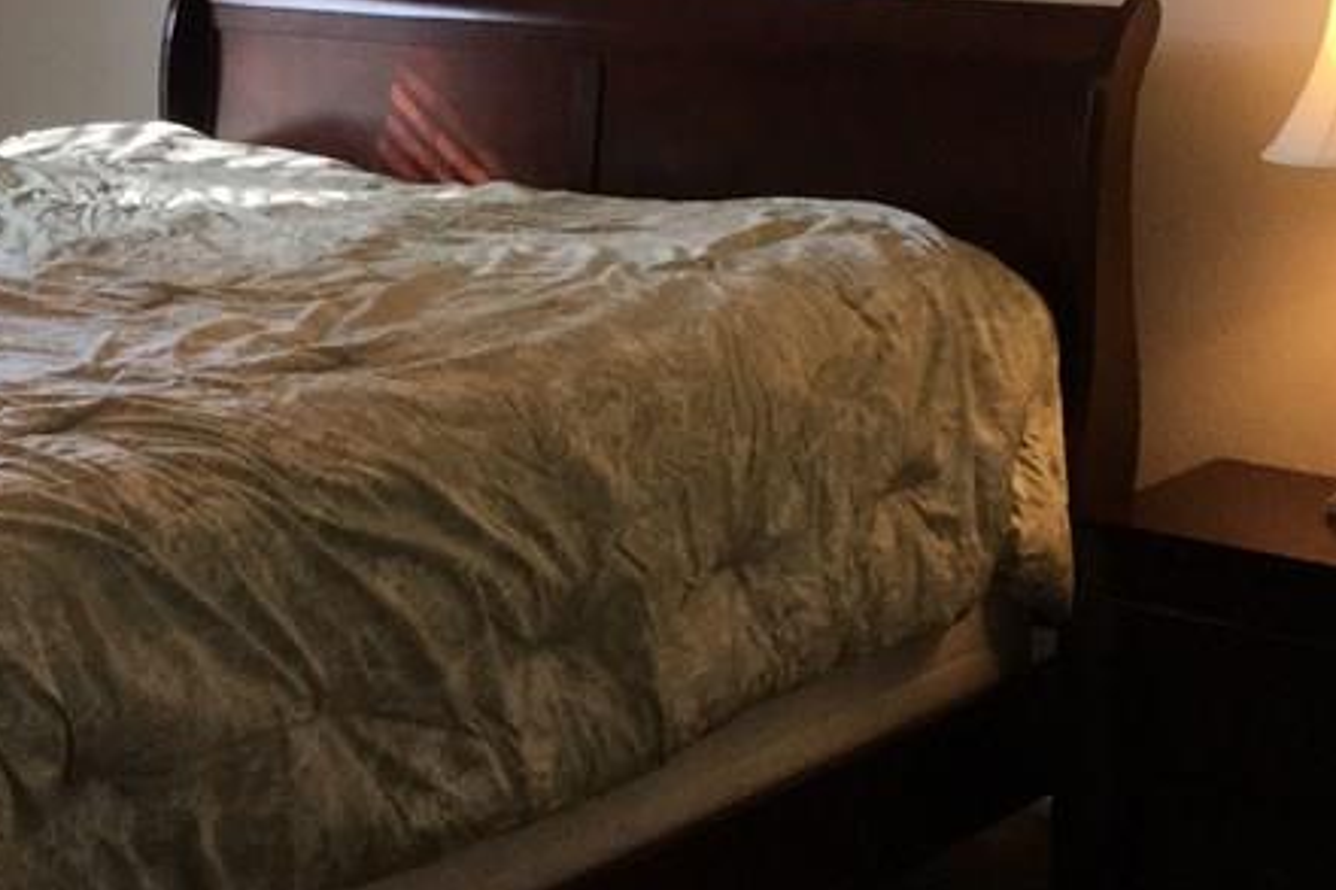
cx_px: 76
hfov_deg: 25.9
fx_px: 2782
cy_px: 115
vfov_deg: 17.9
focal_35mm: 75
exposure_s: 1/30
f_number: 2.4
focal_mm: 3.3
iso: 25
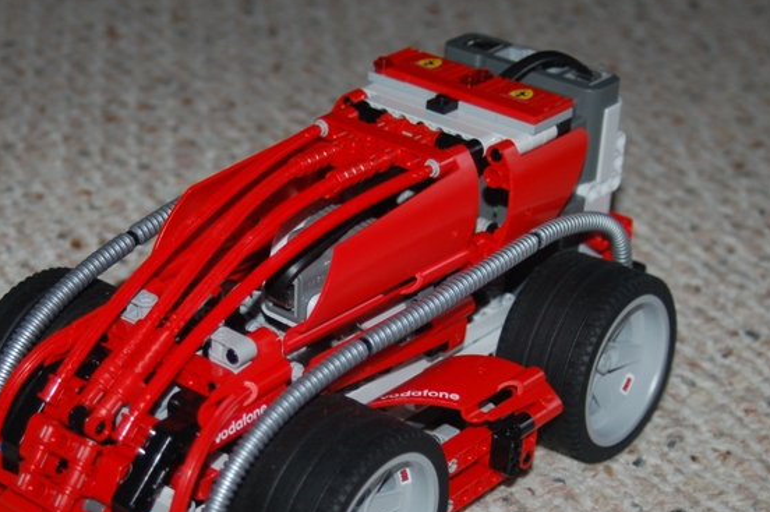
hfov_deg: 21.7
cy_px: 342
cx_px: 343
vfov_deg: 14.5
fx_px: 2009
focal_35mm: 94
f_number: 4.8
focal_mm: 46
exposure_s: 1/60
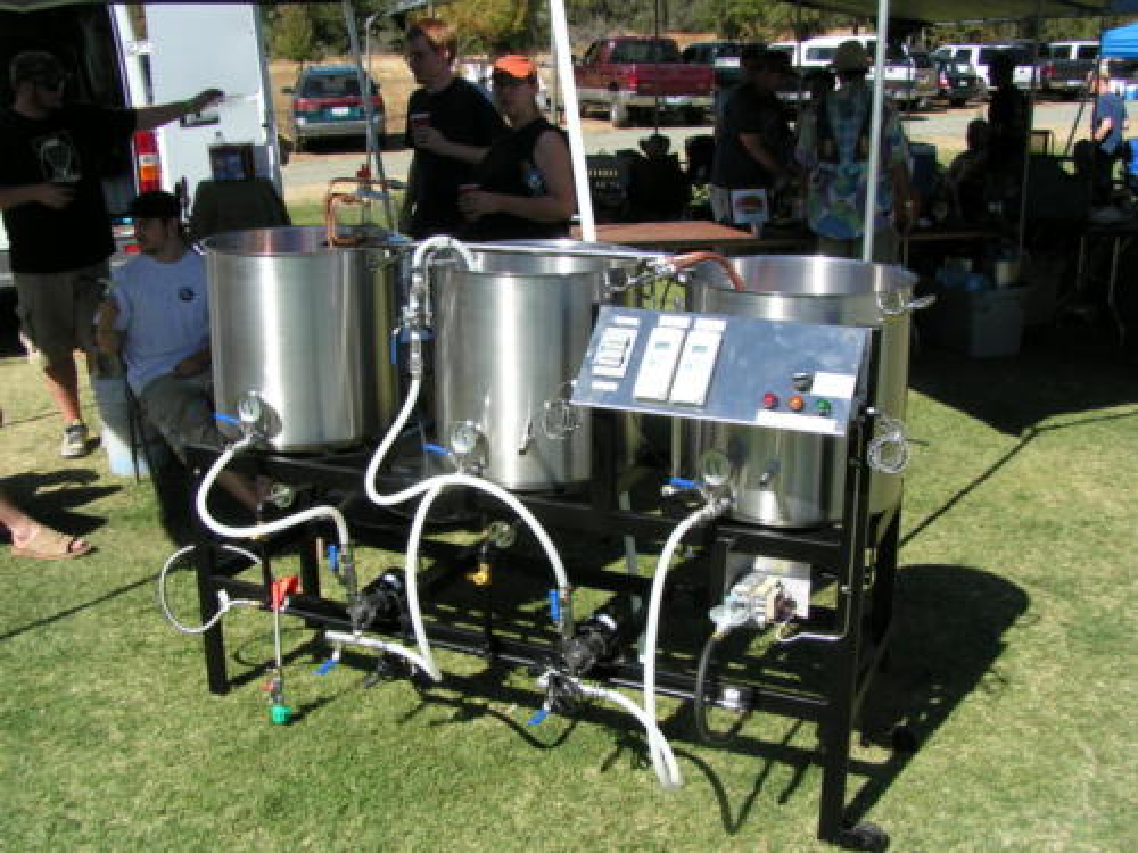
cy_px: 426
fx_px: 1249
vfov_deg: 37.7
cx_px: 569
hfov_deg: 49.0
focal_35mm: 38
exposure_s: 1/320
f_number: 5.6
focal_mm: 5.8
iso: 50
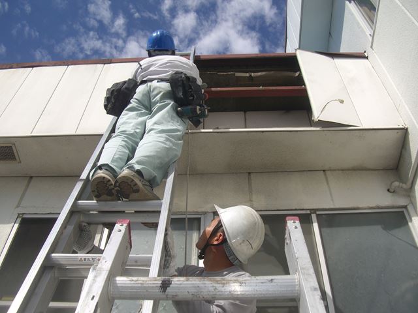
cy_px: 156
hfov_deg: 49.0
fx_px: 459
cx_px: 209
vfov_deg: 37.7
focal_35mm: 38
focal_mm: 7.9
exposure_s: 1/400
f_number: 5.6
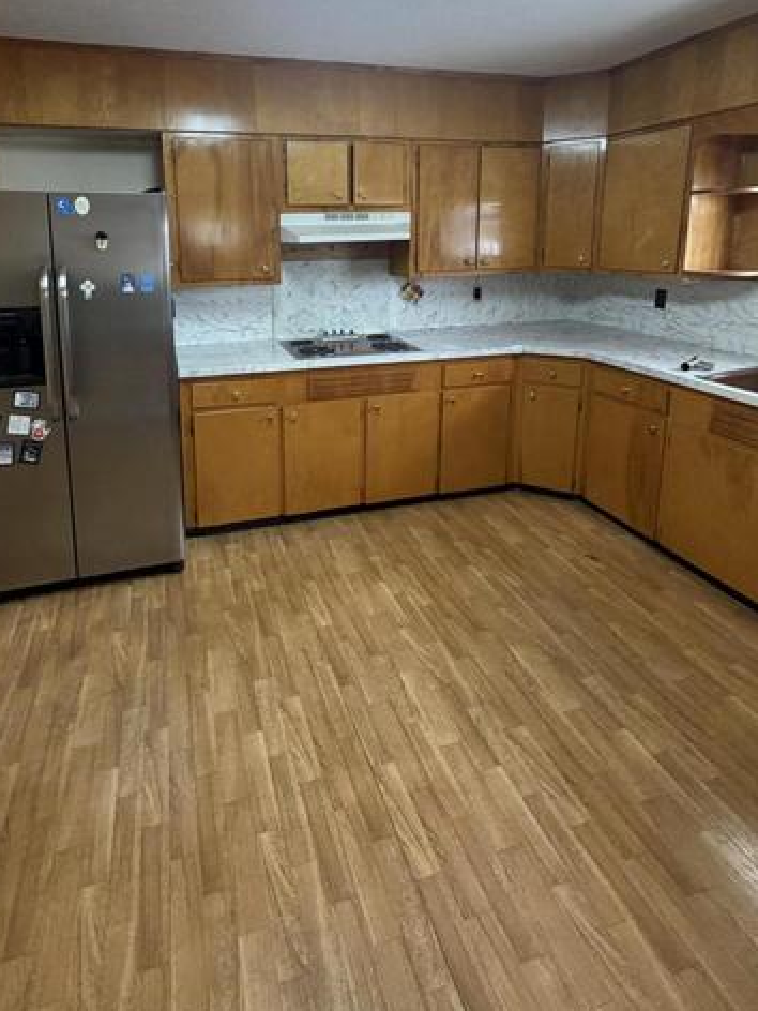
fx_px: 555
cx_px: 317
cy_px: 334
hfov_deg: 68.2
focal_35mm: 19
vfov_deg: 81.7
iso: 250
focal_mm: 2.22
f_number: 2.2
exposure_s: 1/60
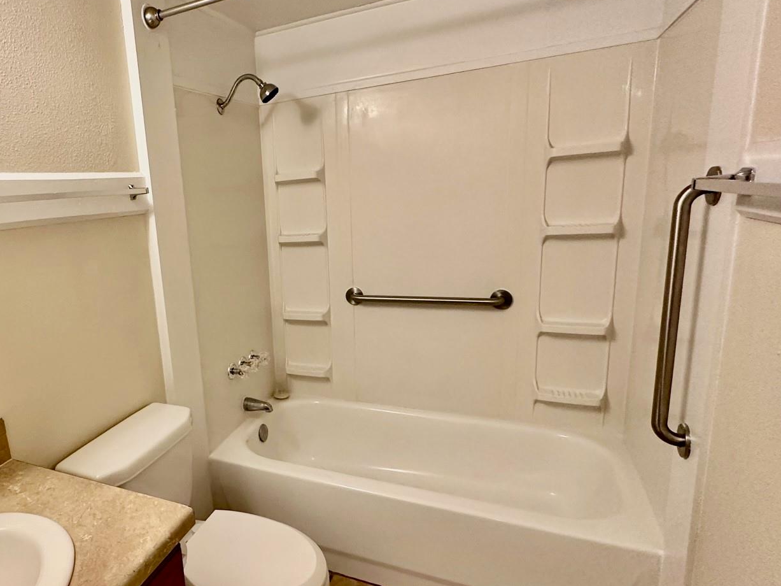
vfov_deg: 58.8
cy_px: 310
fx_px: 519
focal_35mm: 23
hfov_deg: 70.6
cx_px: 230
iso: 250
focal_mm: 2.22
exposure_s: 1/120
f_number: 2.2
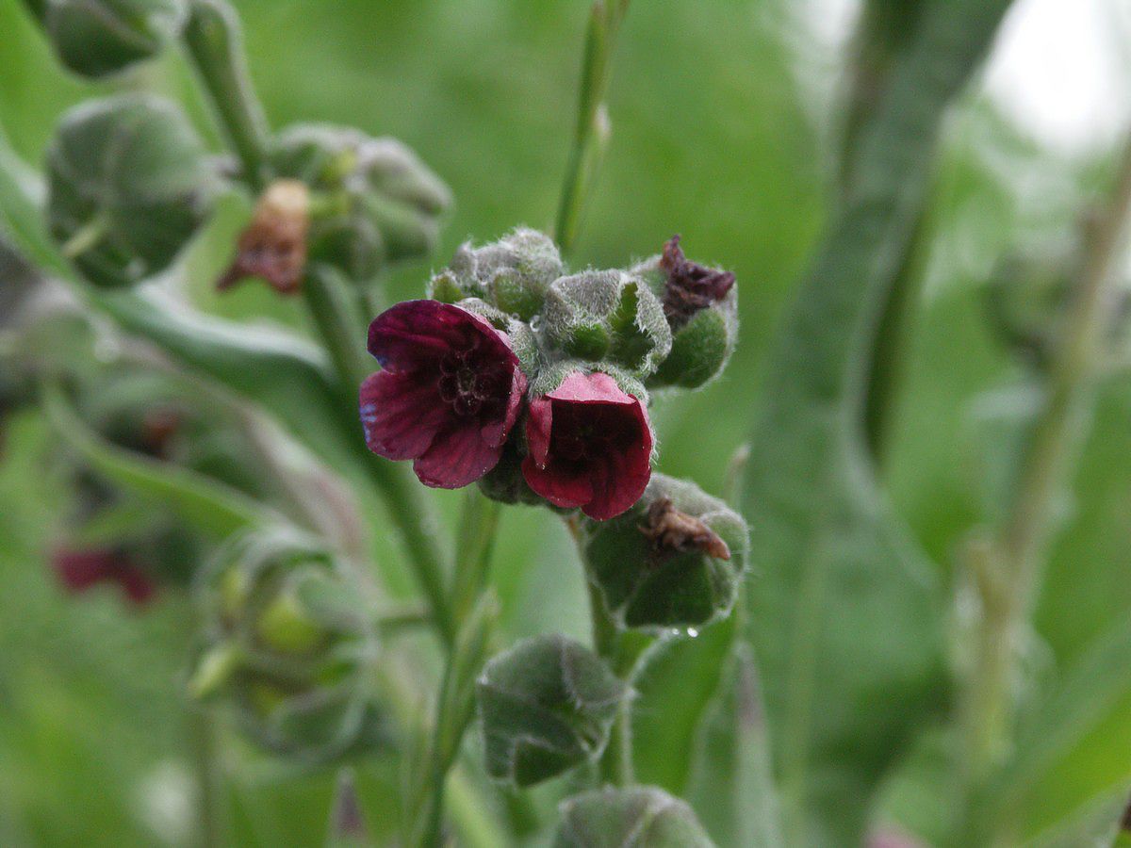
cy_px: 424
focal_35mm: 200
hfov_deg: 9.9
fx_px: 6535
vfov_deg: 7.4
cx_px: 566
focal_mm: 50.8
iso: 200
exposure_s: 1/50
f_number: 8
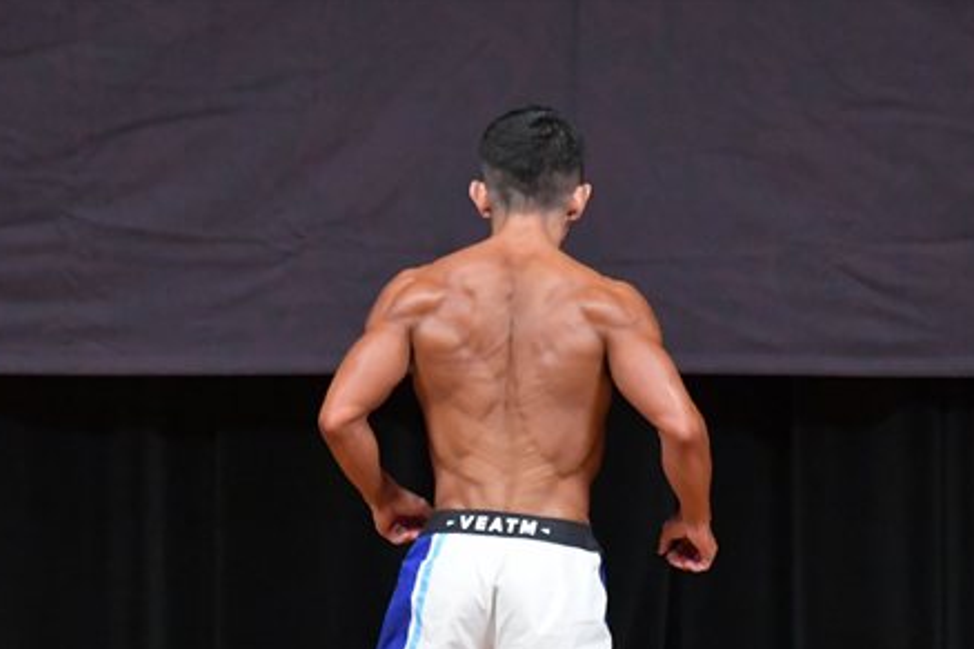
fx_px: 13635
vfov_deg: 2.7
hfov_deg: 4.1
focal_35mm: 504
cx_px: 441
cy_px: 560
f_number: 5.6
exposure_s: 1/400
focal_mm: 190
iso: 5000
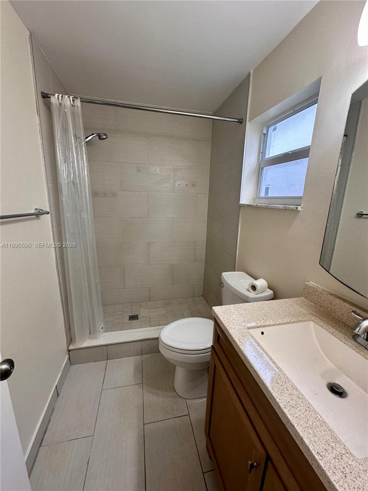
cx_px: 184
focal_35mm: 14
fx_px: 198
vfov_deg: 102.1
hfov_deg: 85.7
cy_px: 246
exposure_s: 1/120
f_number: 2.2
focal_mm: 2.22
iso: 100
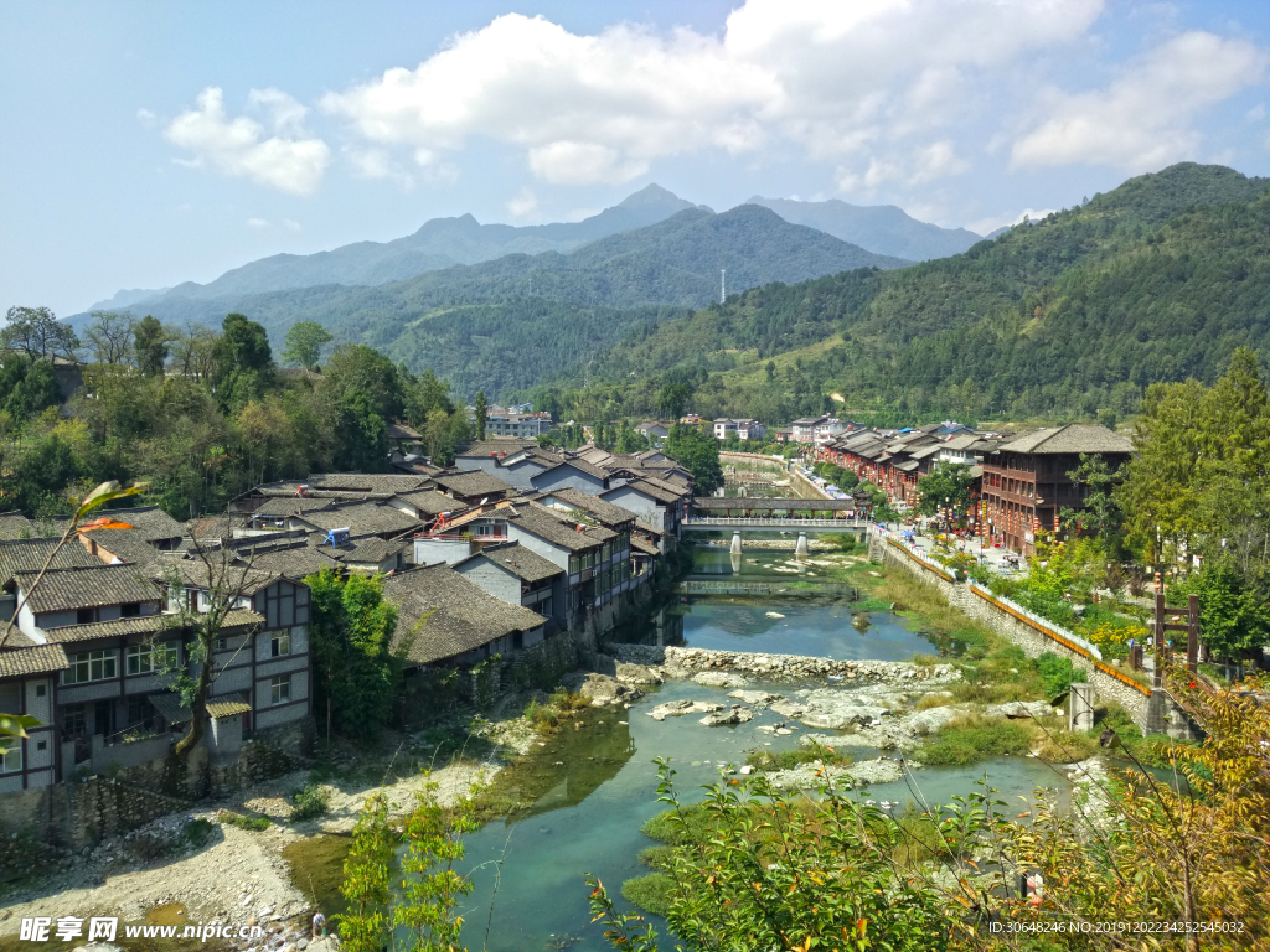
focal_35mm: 30
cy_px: 476
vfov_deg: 46.8
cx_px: 635
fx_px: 1101
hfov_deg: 60.0
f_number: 2
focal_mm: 4.12
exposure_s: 1/902
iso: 100
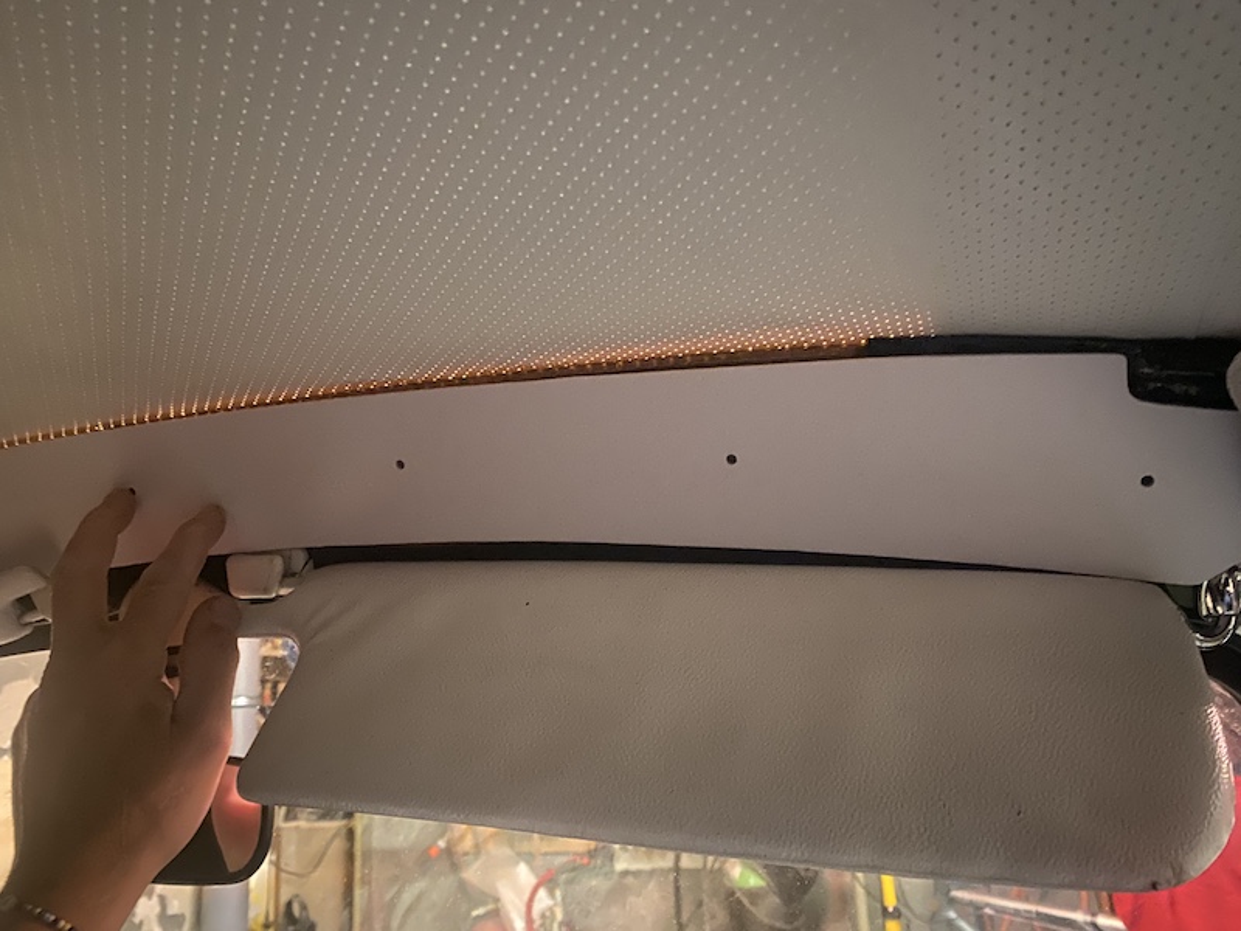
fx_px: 932
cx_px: 620
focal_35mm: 26
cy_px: 466
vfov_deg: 53.1
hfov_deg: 67.3
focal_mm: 4.25
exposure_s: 1/8
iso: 800
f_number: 1.8
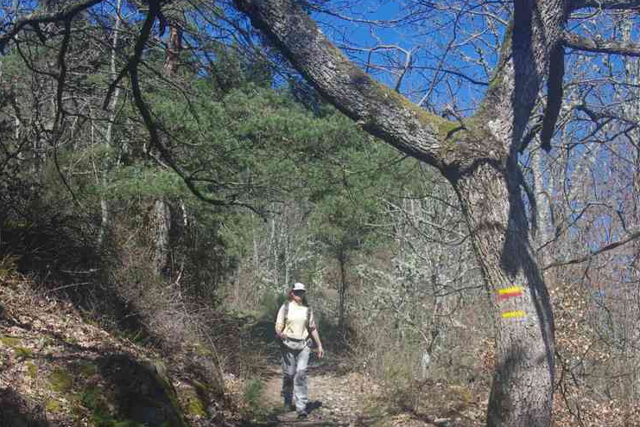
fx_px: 1114
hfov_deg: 32.0
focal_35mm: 63
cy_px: 252
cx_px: 380
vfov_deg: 21.7
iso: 200
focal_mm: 31
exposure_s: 1/60
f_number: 10
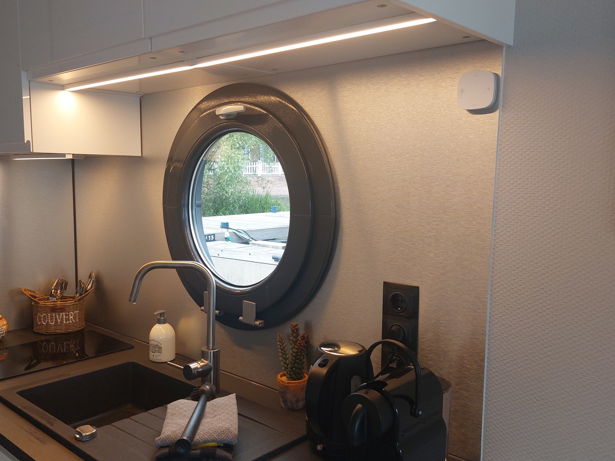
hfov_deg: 57.9
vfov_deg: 45.4
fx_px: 551
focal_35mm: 31
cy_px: 247
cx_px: 250
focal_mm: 5.23
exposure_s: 1/120
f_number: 1.8
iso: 125
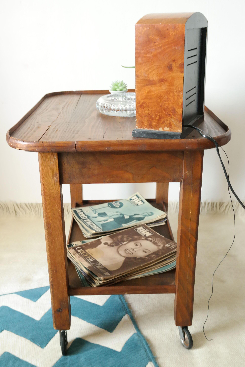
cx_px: 122
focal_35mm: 43
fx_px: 439
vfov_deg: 45.4
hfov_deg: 31.2
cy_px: 184
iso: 1600
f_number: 5.6
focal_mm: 28
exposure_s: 1/30
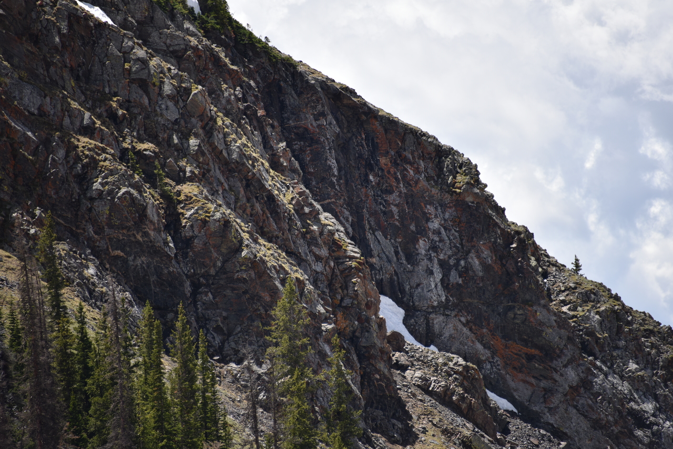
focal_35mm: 300
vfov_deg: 4.6
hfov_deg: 6.9
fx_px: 5609
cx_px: 336
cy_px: 224
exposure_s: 1/640
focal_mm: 300
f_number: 5.6
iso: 180
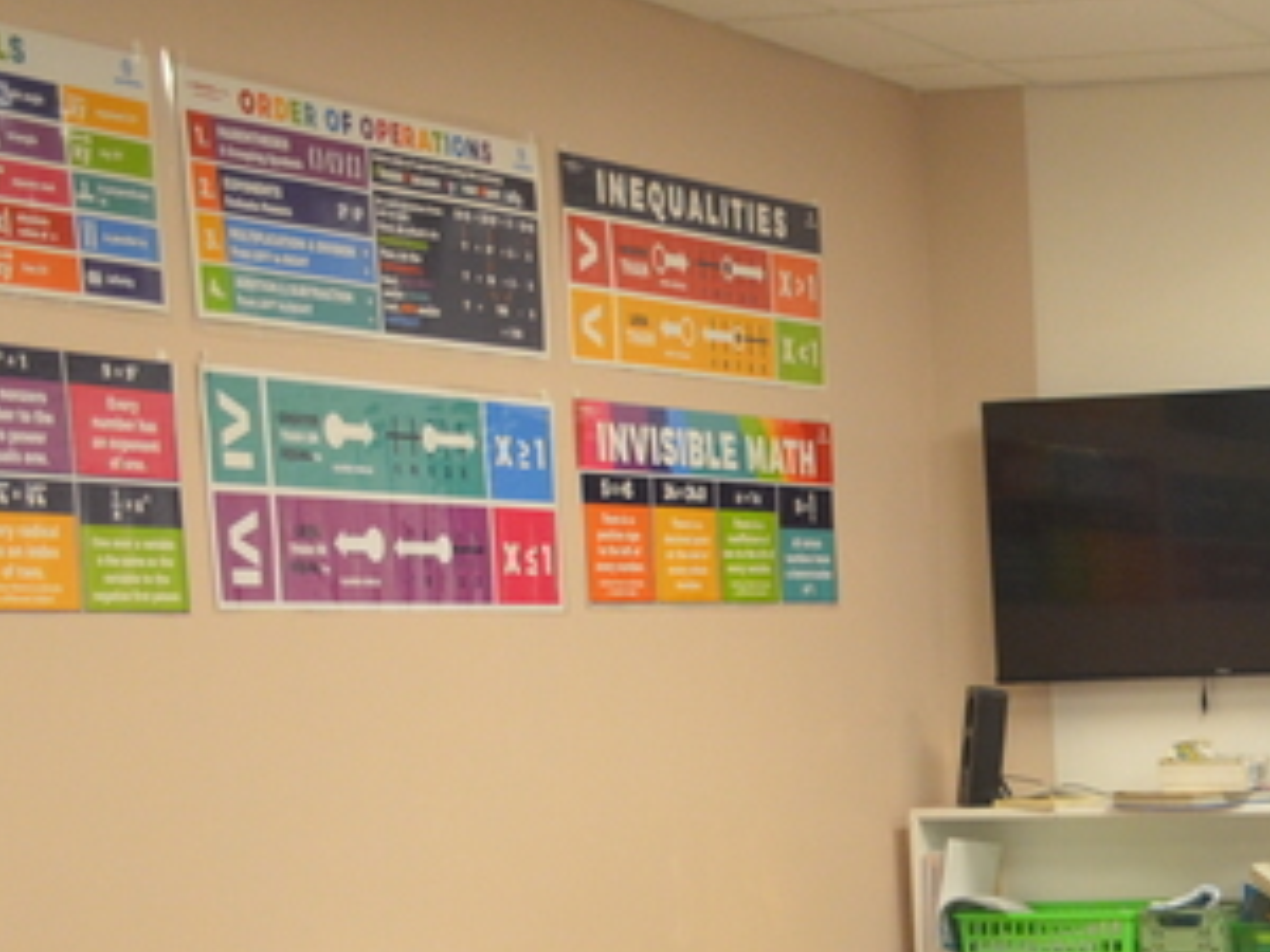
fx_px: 3962
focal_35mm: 108
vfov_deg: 13.3
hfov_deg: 16.9
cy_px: 1210
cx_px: 1774
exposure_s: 1/50
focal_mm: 22
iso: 800
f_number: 3.5
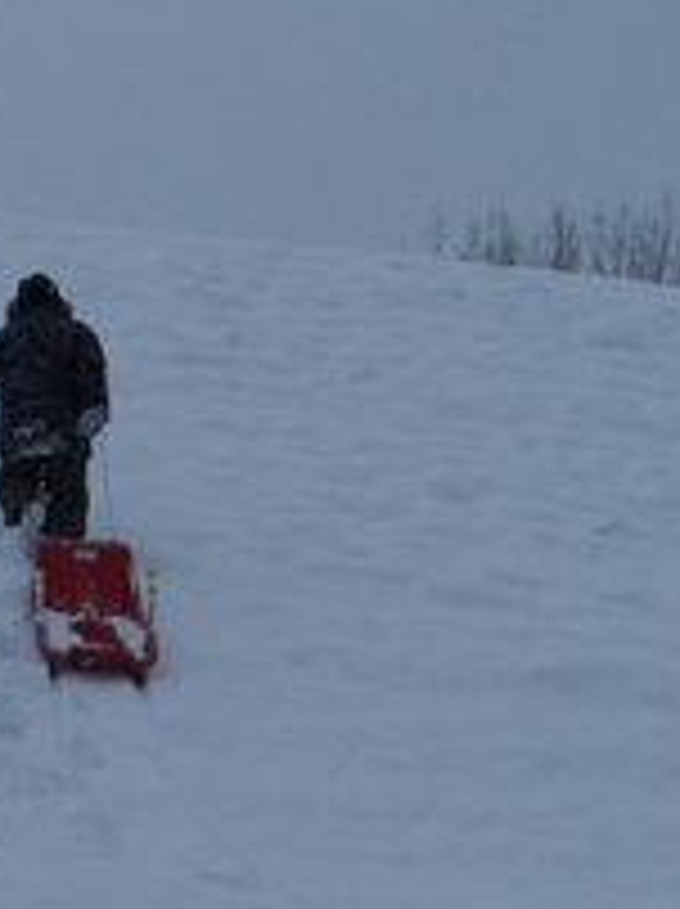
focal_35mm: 104
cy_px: 1076
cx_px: -207
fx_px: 2730
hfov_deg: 13.7
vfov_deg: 18.0
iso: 100
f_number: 8.4
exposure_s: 1/250
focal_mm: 6.3
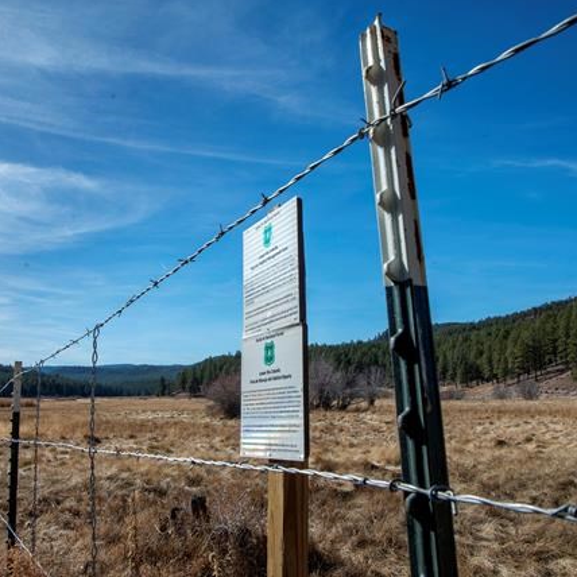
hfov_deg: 52.5
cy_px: 287
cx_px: 284
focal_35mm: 31
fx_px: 585
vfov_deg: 52.5
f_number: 14
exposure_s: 1/250
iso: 200
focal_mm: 24
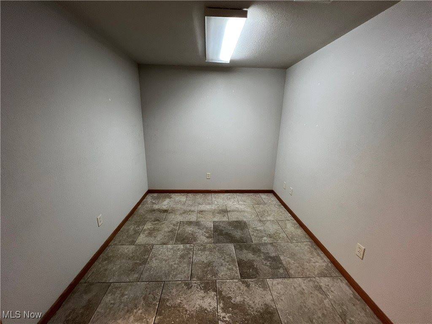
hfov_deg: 106.2
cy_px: 162
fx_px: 162
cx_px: 216
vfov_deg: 89.9
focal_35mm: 13
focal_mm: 1.57
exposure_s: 1/60
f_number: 1.8
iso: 200
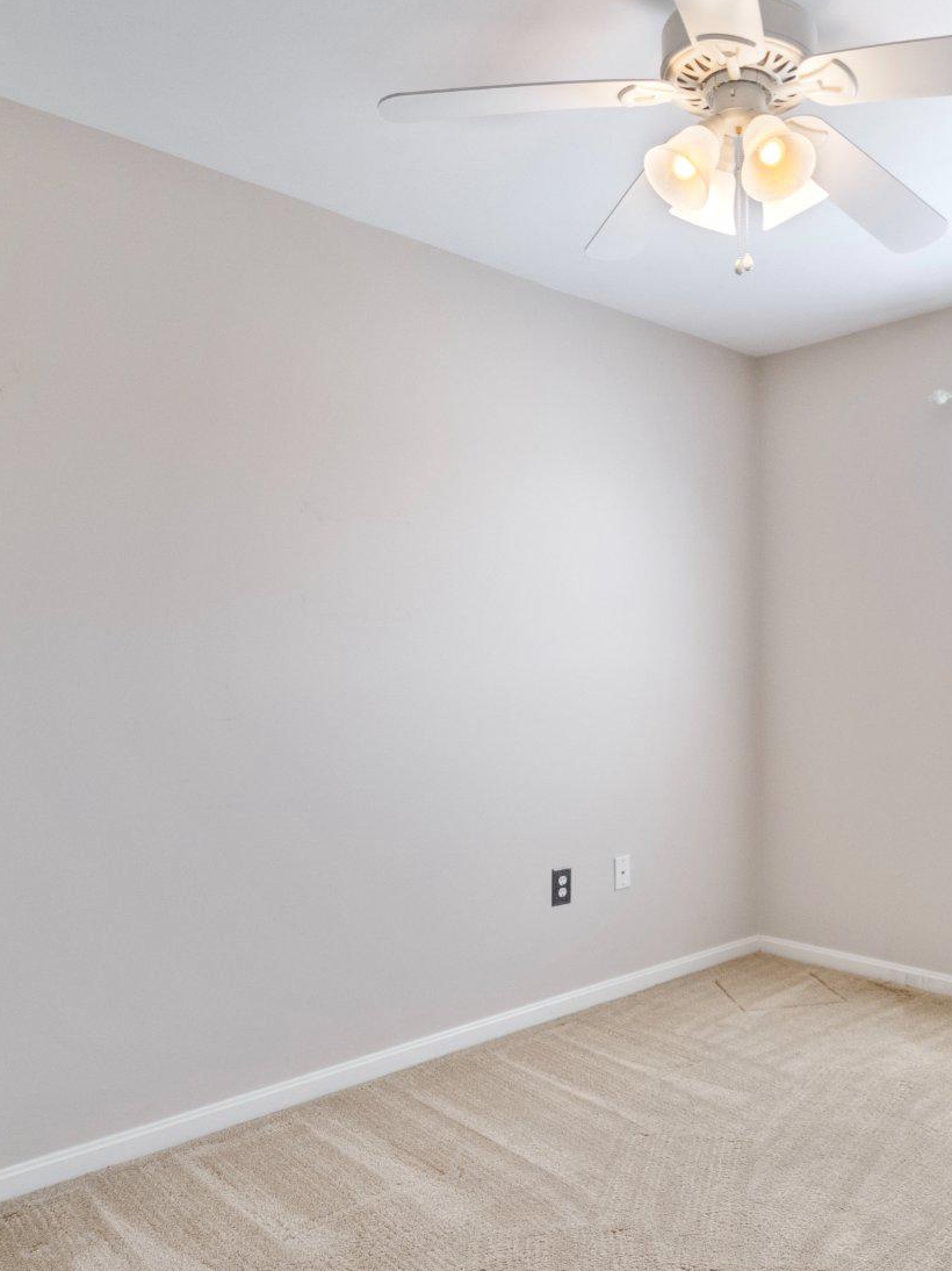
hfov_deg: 49.8
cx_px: 681
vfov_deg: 65.3
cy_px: 676
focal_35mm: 27
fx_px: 990
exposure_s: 1/10
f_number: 8
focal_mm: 10.1
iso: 800
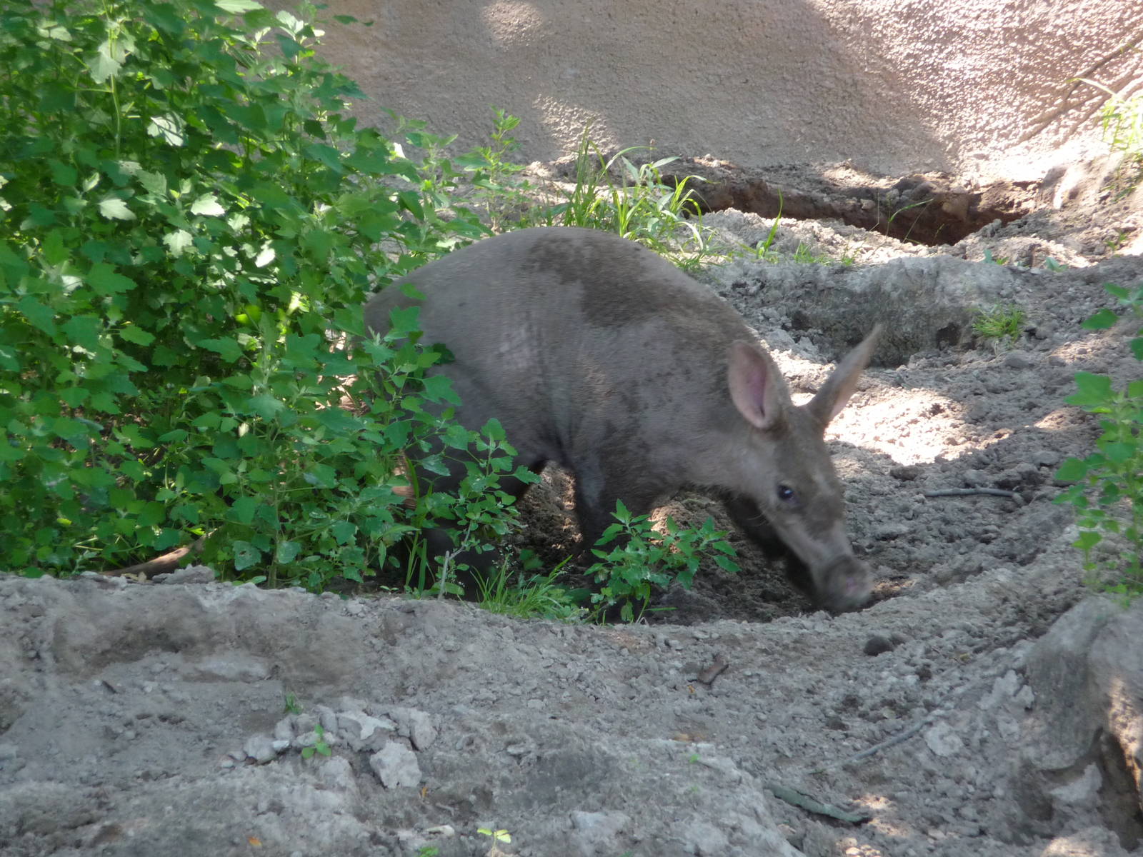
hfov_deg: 7.1
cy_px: 428
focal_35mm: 280
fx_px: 9245
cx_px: 572
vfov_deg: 5.3
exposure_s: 1/60
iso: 250
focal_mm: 47
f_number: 4.9
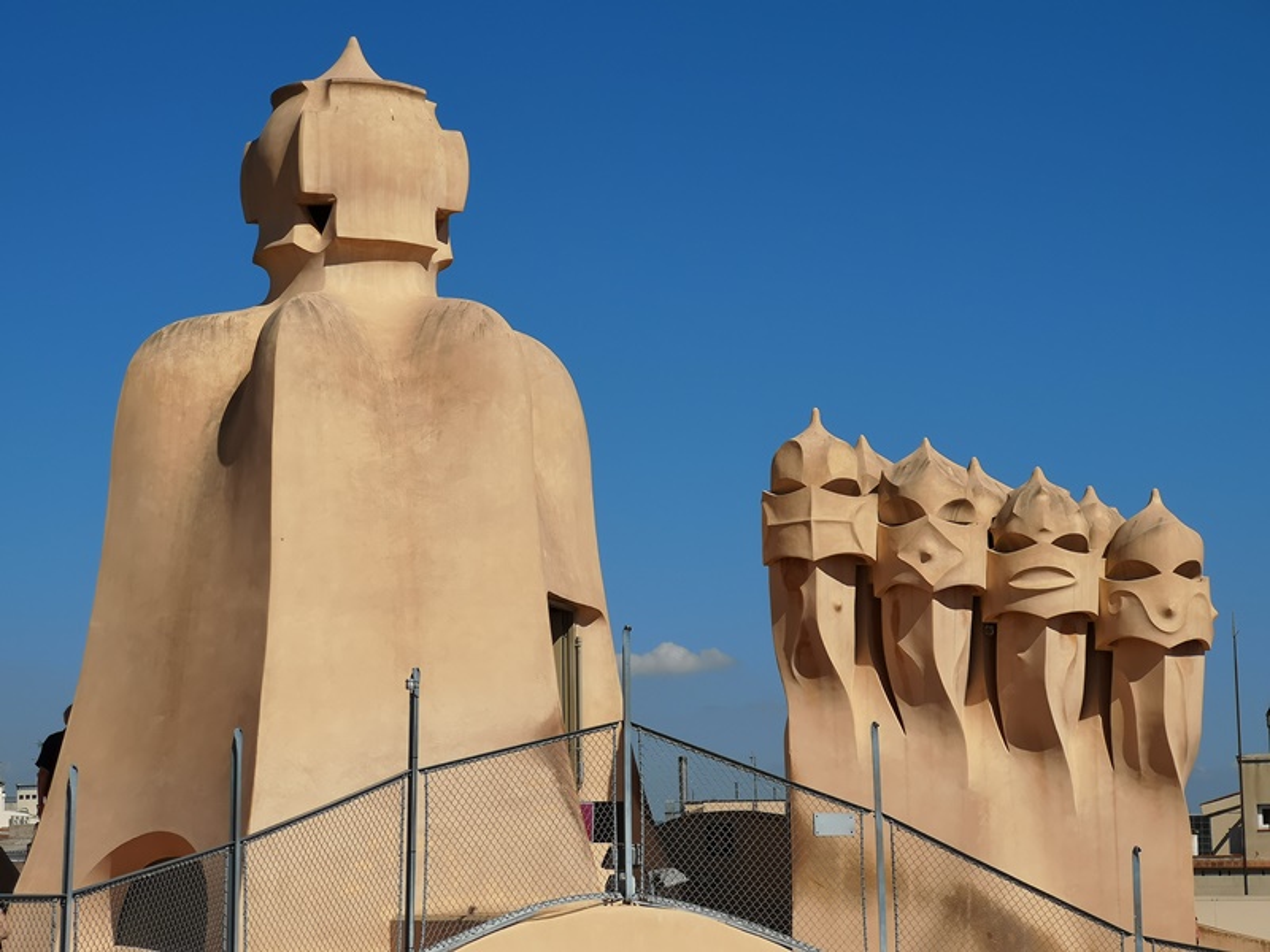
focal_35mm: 81
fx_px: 2972
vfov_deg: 18.2
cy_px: 476
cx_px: 635
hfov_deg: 24.1
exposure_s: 1/3356
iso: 50
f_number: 2.4
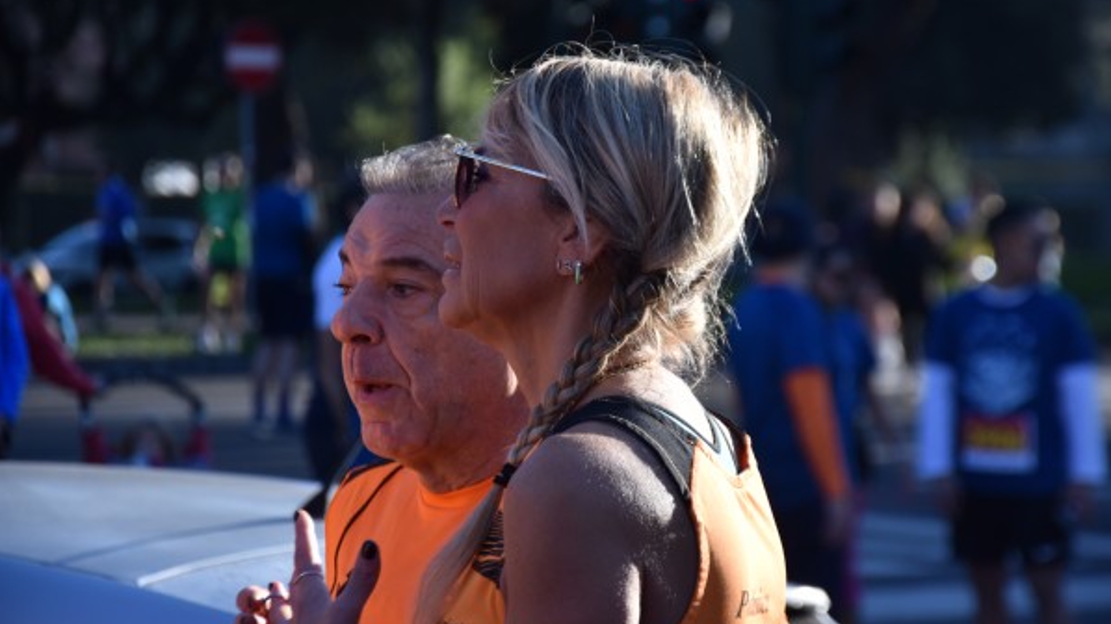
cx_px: 556
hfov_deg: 11.8
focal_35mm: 183
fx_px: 5390
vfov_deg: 6.6
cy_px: 269
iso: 320
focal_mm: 116
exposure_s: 1/800
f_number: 5.6
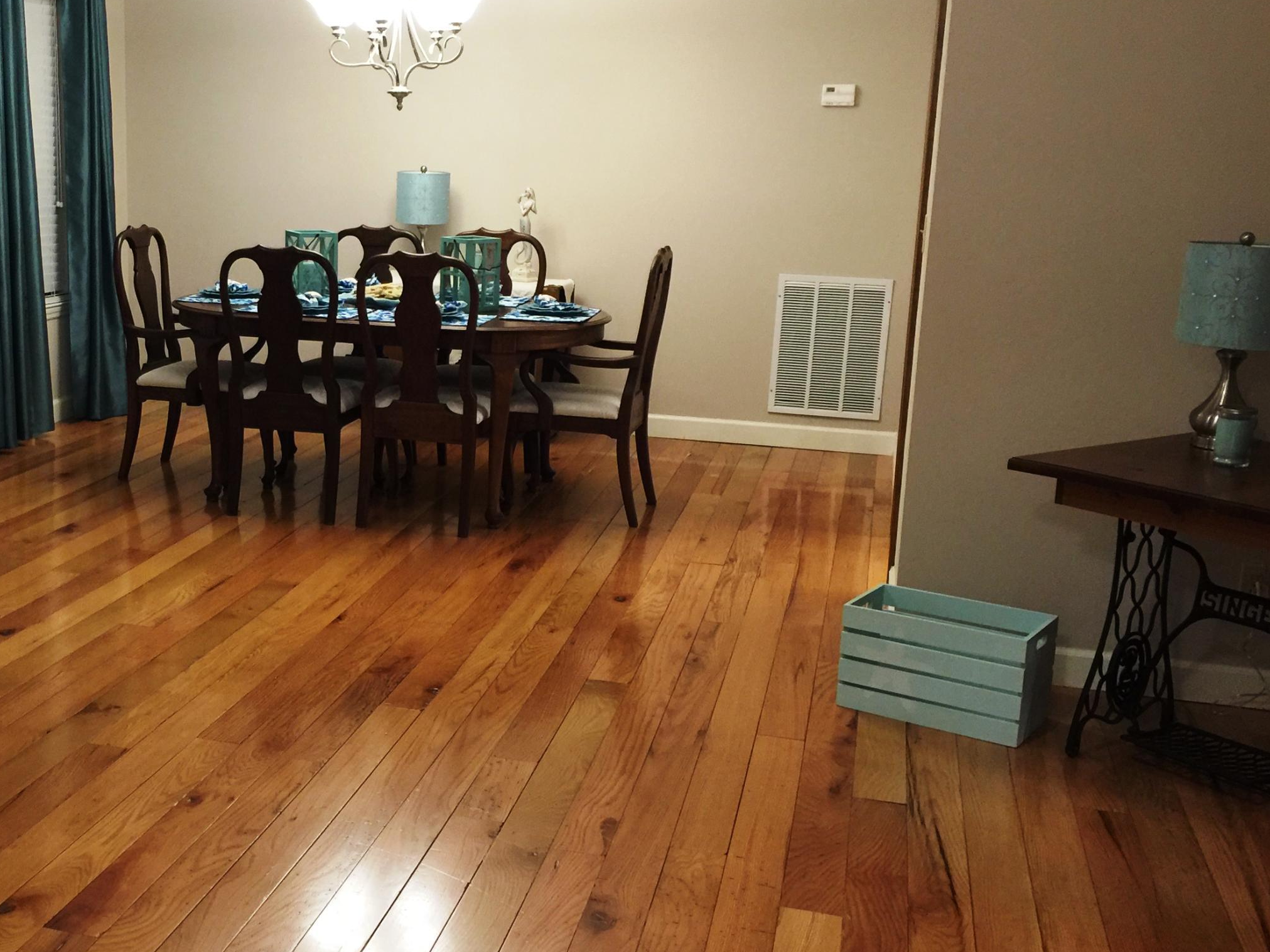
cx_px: 346
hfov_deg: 42.7
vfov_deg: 33.6
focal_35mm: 43
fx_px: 1578
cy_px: 487
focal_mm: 4.15
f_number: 2.2
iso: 80
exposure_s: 1/15
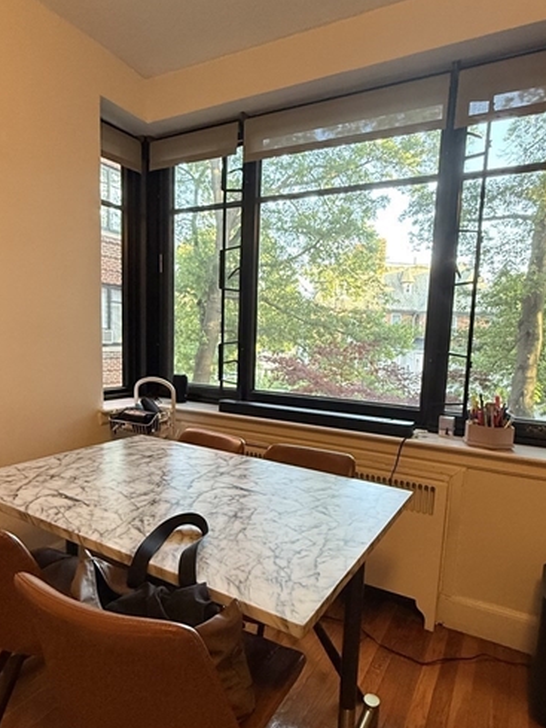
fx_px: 462
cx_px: 257
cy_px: 393
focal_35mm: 22
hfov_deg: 61.1
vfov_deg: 76.2
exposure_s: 1/60
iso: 400
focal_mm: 2.22
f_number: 2.2
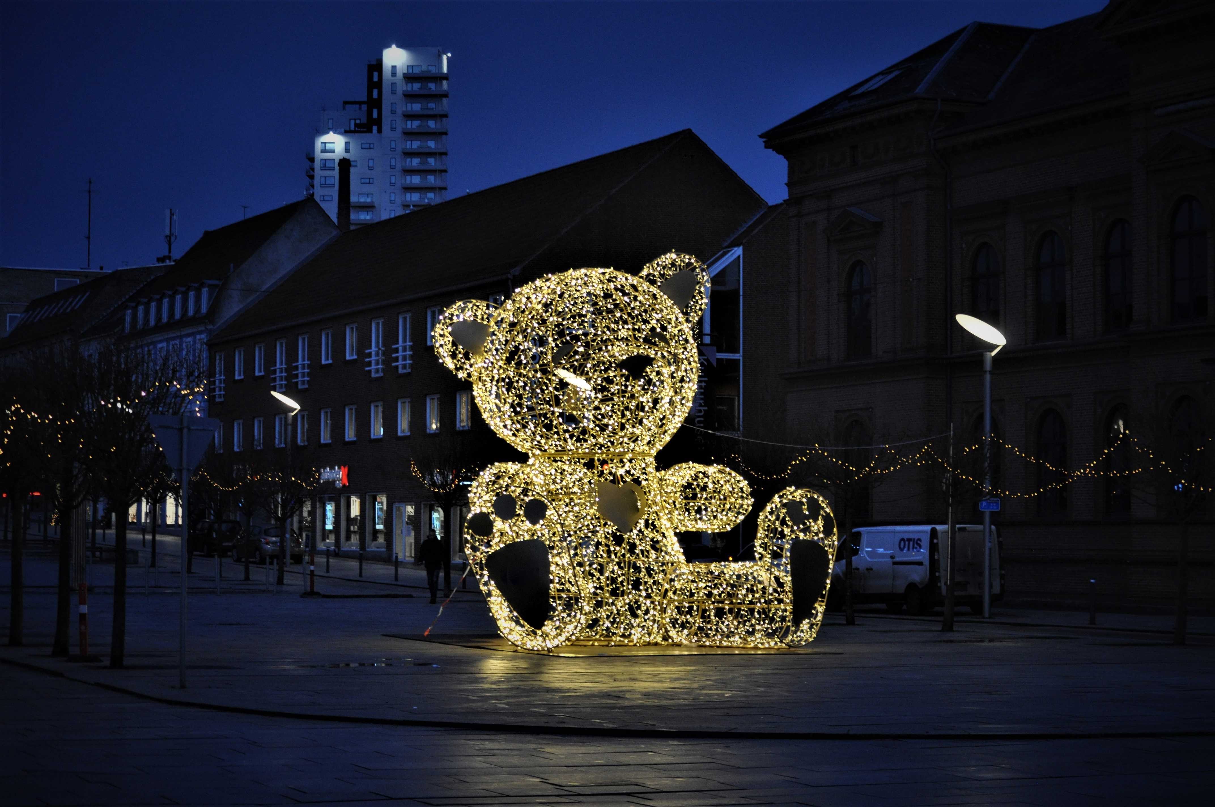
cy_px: 404
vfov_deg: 16.5
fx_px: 2781
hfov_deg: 24.6
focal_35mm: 82
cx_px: 608
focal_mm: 55
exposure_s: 1/40
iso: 800
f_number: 4
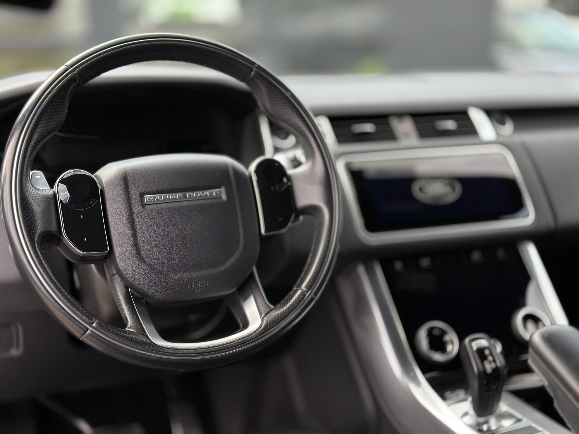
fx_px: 803
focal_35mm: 48
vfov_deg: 30.3
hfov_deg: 39.7
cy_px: 217
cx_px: 290
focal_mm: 6.86
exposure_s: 1/506
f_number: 1.78
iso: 80
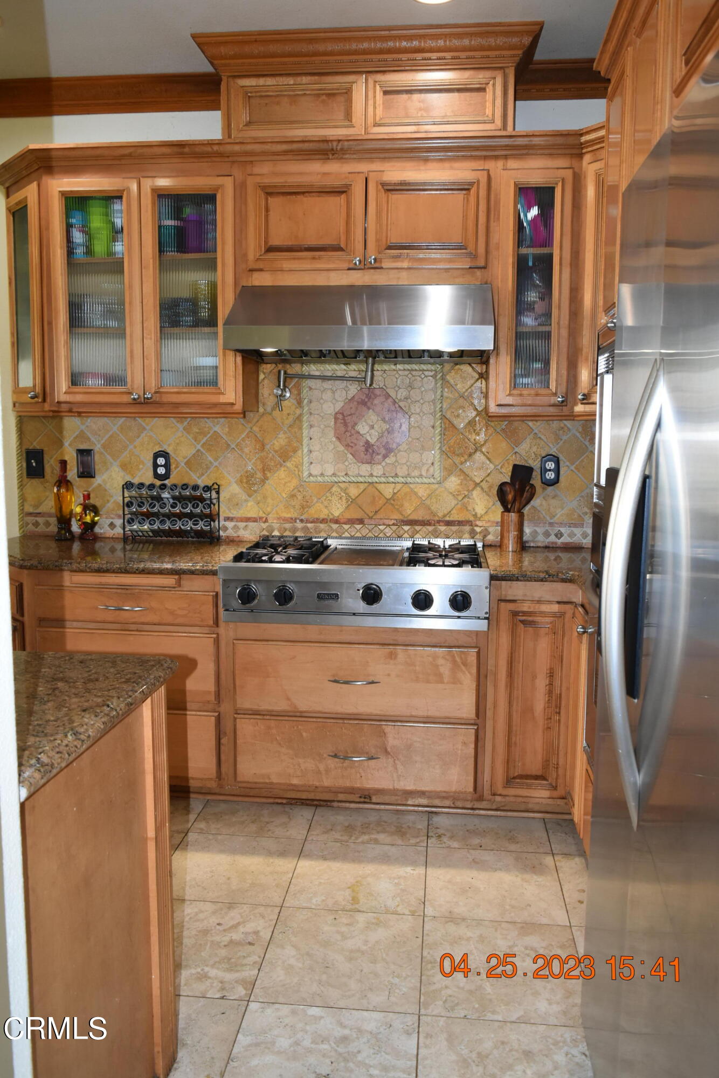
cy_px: 539
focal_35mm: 27
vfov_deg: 67.4
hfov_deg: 47.9
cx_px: 360
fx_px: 809
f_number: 5
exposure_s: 1/100
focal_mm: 18
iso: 800
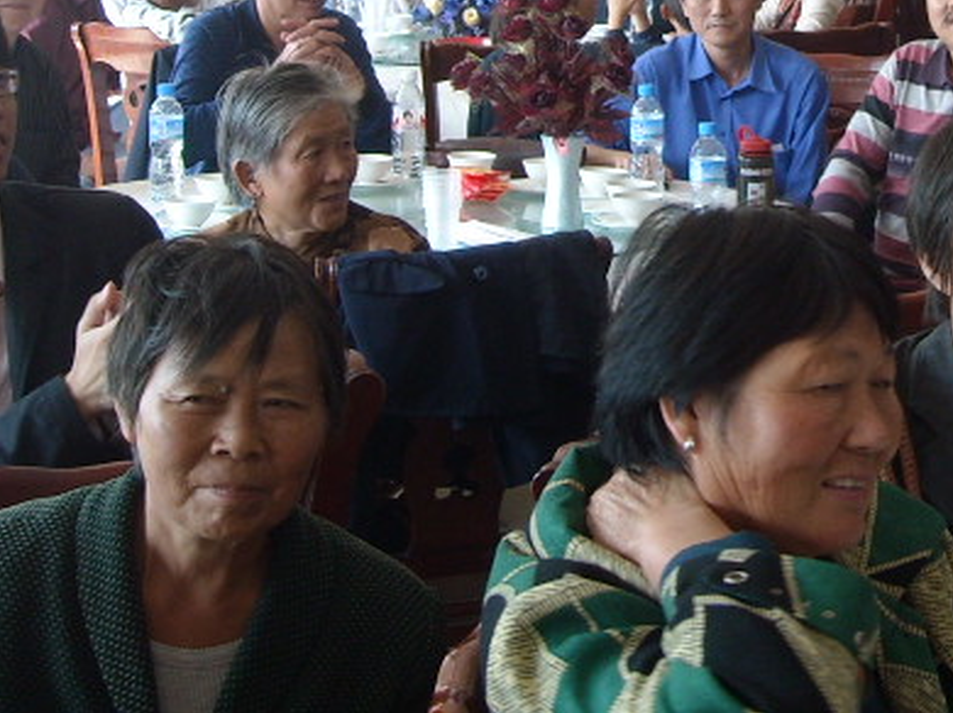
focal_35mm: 92
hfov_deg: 20.6
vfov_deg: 15.5
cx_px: 975
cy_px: -144
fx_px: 2531
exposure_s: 1/60
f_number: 2.8
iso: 91
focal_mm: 5.7
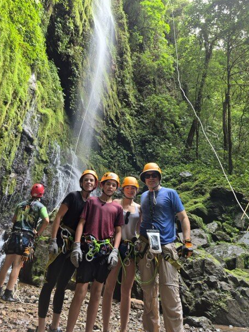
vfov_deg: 71.6
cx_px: 122
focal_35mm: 24
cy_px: 166
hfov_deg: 56.8
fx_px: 230
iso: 125
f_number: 1.8
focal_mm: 5.4
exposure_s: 1/120
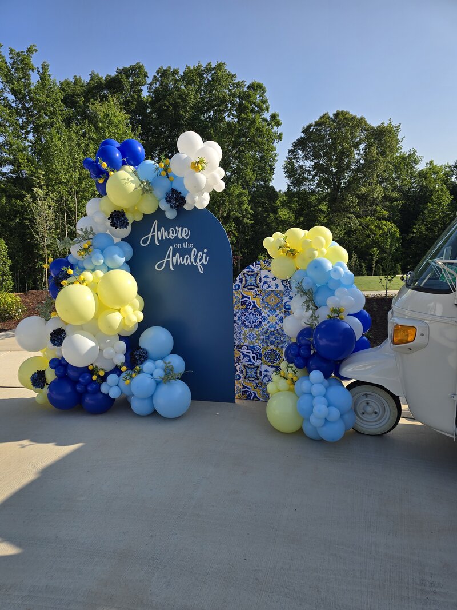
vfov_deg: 73.9
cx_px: 228
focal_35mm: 23
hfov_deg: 58.9
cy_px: 305
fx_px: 405
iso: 12
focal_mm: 6.3
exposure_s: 1/641
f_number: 1.7
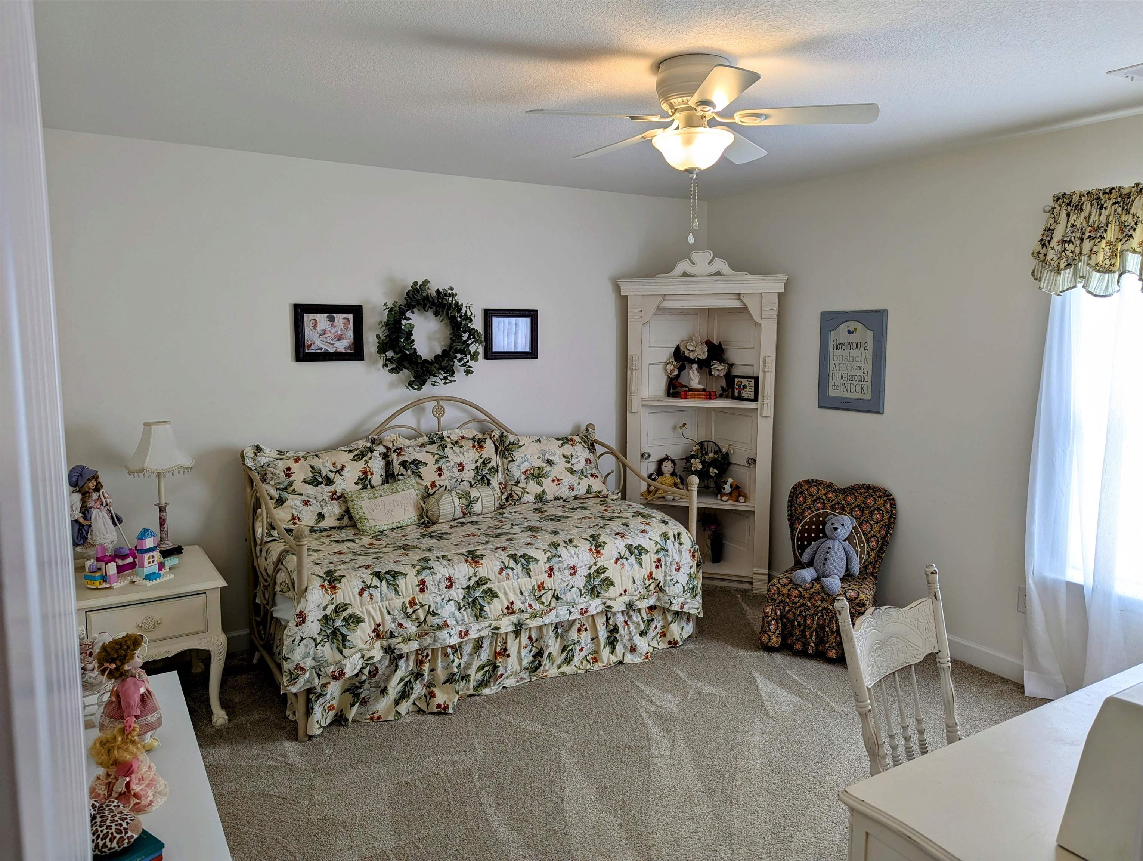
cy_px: 430
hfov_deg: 71.5
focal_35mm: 24
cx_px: 572
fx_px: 794
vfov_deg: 56.9
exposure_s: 1/120
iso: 31
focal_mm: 6.81
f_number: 1.85
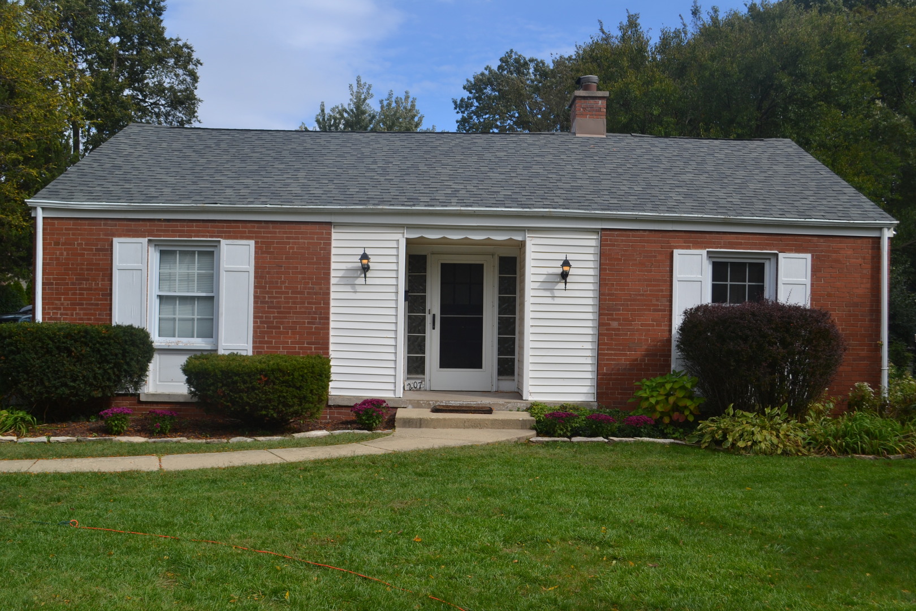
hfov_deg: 53.1
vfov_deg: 36.9
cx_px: 458
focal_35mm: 36
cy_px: 306
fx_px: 916
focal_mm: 24
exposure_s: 1/250
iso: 100
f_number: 8
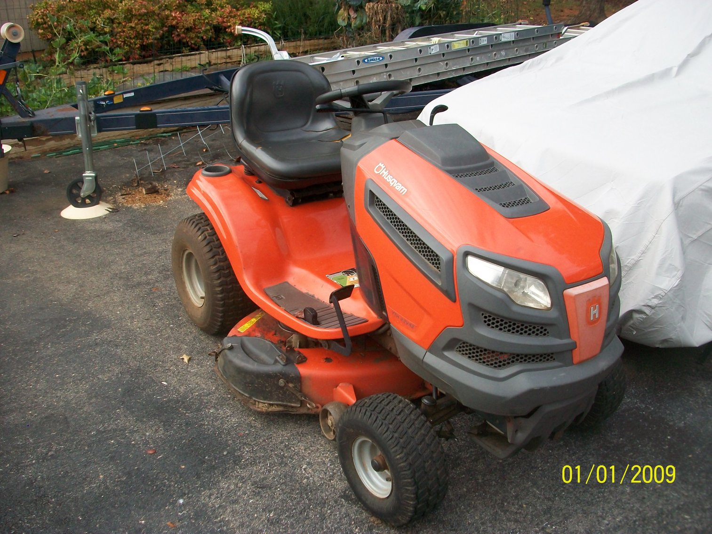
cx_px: 356
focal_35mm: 34
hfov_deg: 54.0
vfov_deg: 41.8
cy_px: 267
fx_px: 699
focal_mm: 5.7
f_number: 2.8
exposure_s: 1/640
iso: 80
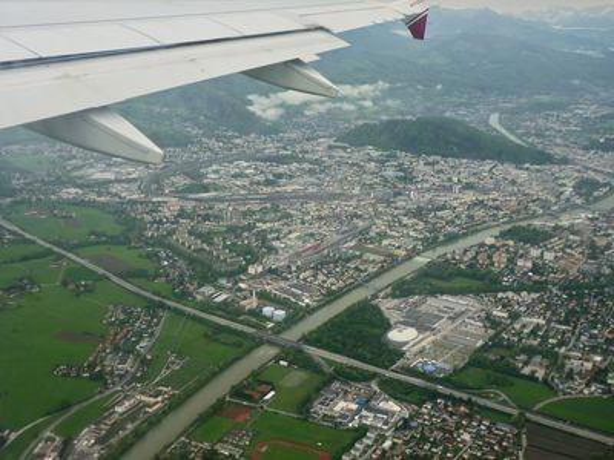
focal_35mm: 44
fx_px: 780
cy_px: 230
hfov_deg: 42.9
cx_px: 307
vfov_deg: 32.9
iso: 80
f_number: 4.3
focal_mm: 7.8
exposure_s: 1/60
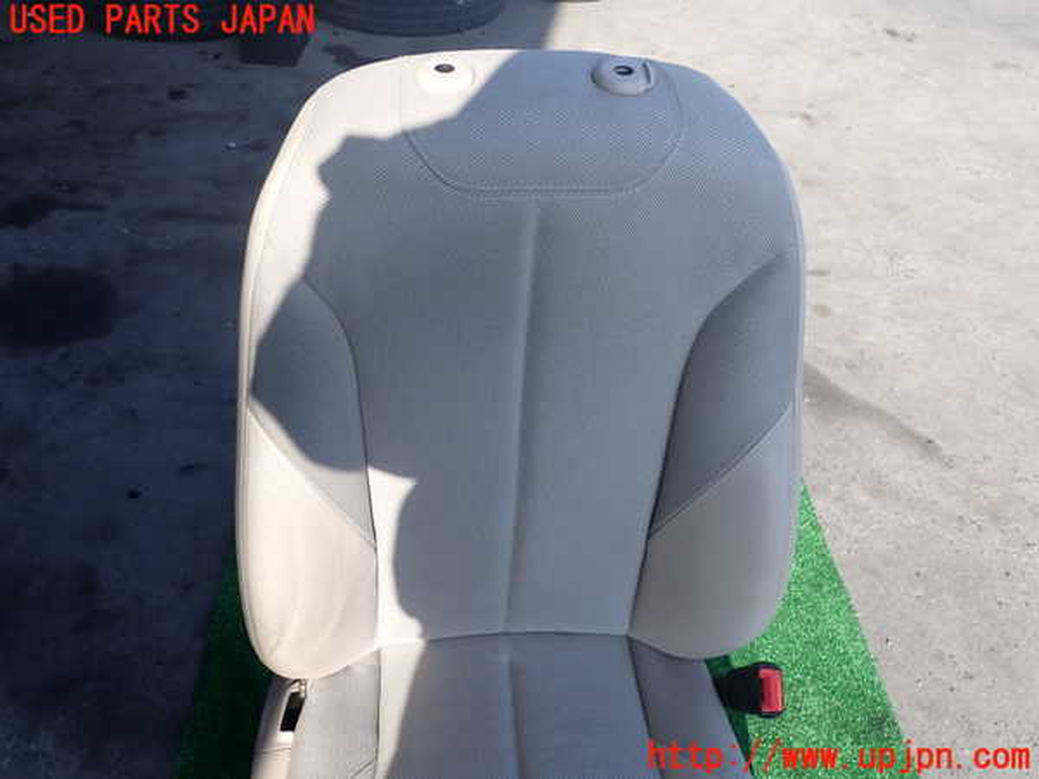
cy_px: 390
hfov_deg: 60.0
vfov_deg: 46.8
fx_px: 900
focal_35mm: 30
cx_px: 520
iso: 100
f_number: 3.2
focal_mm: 5.4
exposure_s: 1/400
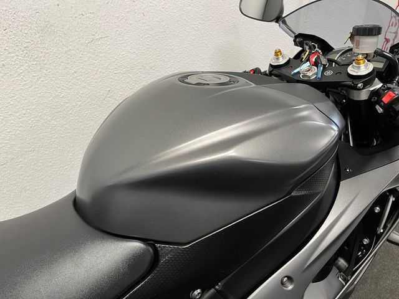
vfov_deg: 53.1
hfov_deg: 67.3
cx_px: 200
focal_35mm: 26
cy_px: 150
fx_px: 300
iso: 100
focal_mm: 5.1
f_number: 1.6
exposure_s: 1/50
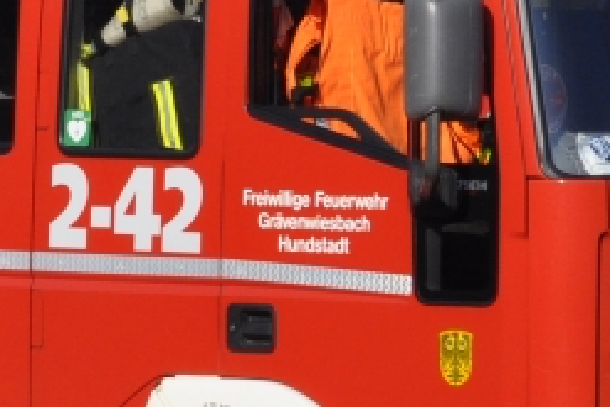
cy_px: 62
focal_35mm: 382
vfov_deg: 3.6
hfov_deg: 5.4
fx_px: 6476
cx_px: 141
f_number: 9
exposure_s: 1/1250
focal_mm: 70
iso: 500
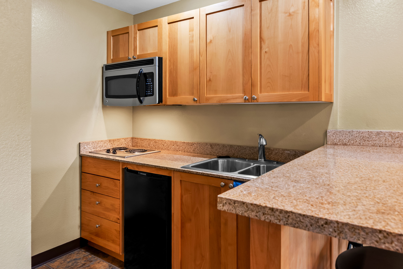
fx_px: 190
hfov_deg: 93.3
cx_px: 202
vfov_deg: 70.5
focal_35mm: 17
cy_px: 134
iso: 200
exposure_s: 1/1.25
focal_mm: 17
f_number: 7.1
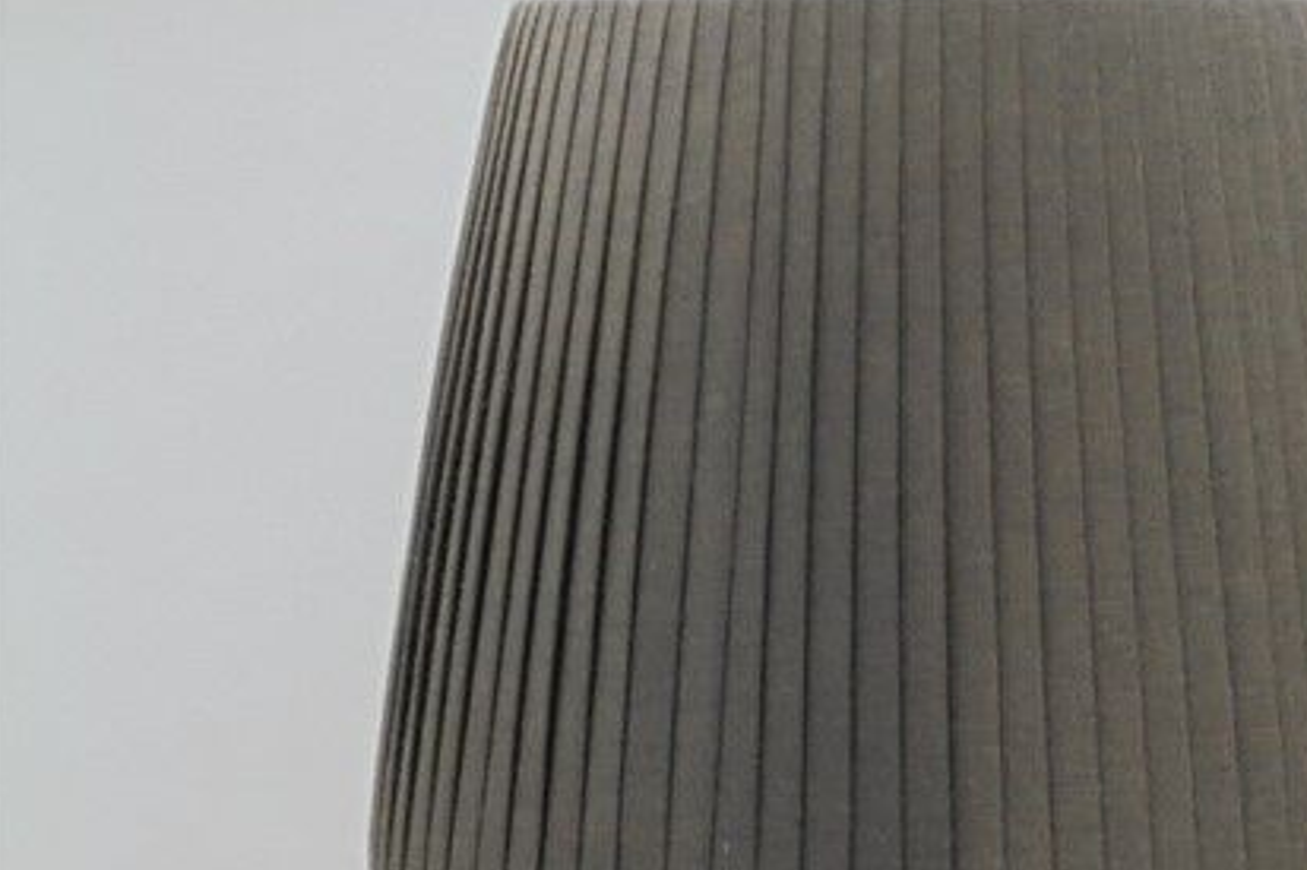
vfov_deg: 11.8
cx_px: 1052
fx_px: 4028
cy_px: 1284
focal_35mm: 111
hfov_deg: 18.3
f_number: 4.8
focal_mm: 8.9
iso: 160
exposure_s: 1/30
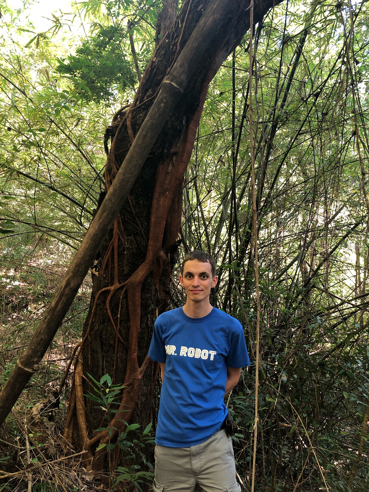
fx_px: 398
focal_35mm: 28
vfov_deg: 63.4
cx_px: 184
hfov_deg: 49.8
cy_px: 246
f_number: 1.8
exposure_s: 1/15
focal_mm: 4
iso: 40
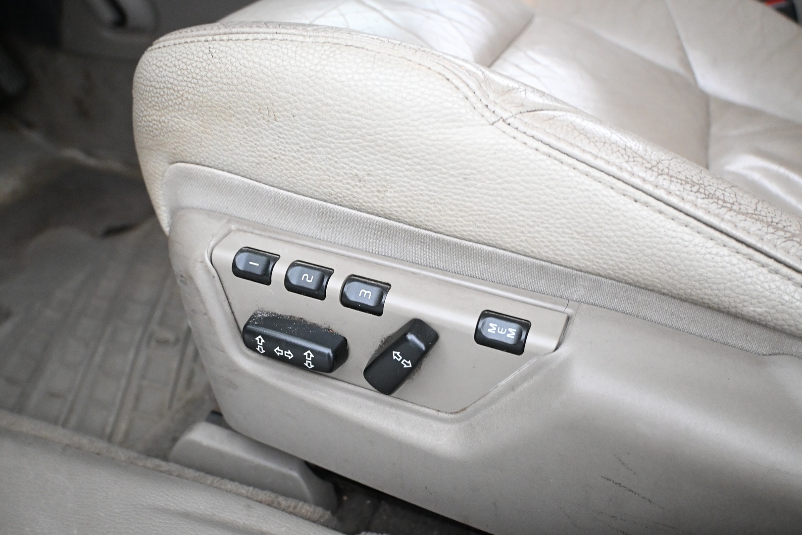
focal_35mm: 32
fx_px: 718
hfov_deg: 58.3
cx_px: 401
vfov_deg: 40.8
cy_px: 268
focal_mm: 21.5
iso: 4000
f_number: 4
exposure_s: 1/30
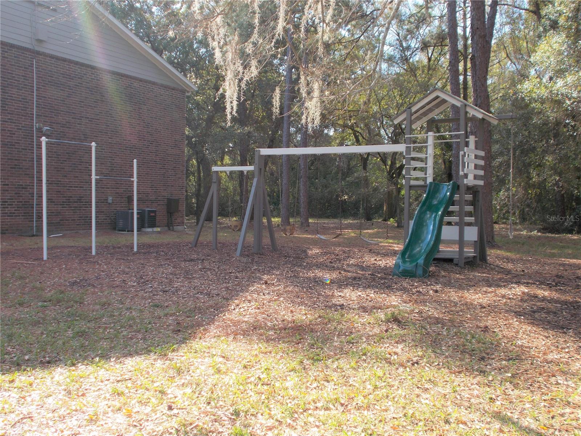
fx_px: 655
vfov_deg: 36.8
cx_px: 290
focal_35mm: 39
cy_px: 218
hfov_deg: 47.9
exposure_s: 1/160
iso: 80
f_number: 3.9
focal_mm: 6.9
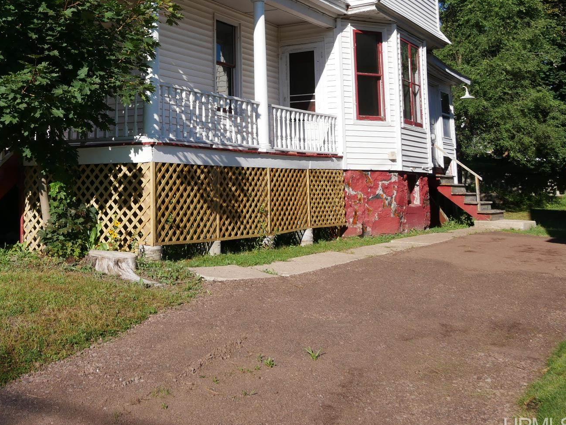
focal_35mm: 42
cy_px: 76
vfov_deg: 33.2
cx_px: 129
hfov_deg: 43.1
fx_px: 687
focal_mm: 12
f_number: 8
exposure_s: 1/400
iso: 200
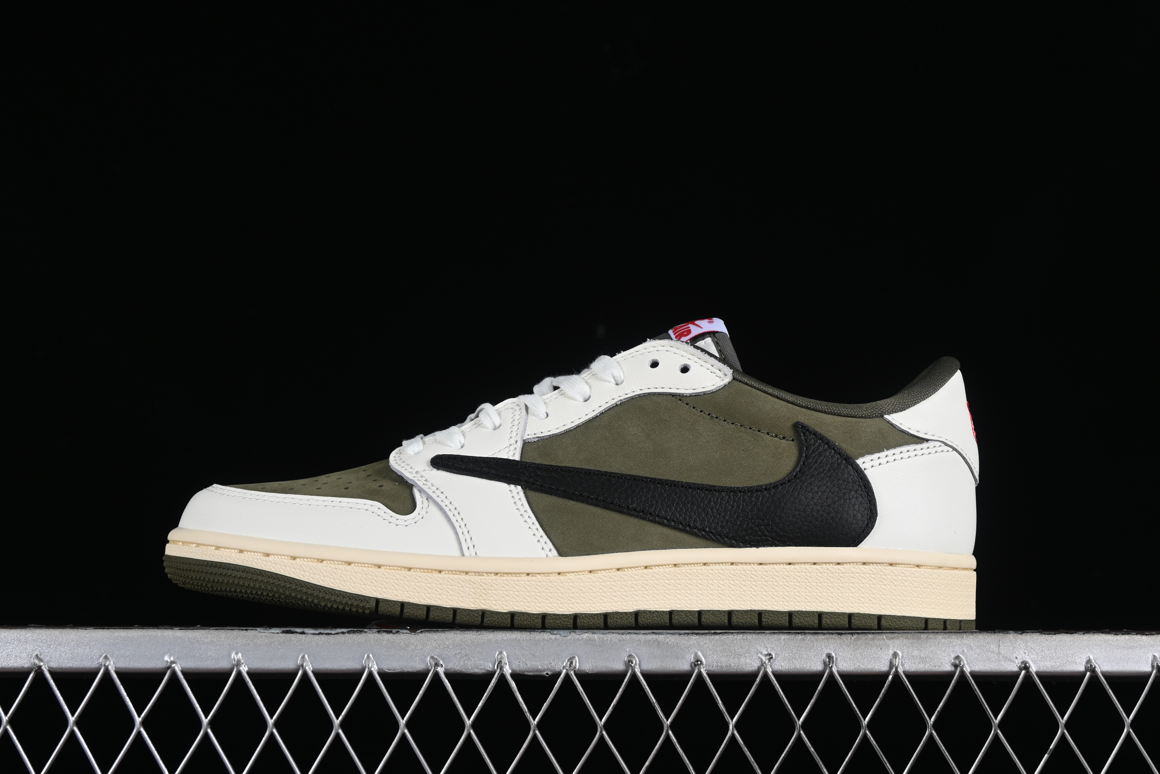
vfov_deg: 18.2
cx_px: 580
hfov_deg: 27.0
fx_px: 2416
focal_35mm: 75
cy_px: 387
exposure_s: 1/80
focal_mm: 50
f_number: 8
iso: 160
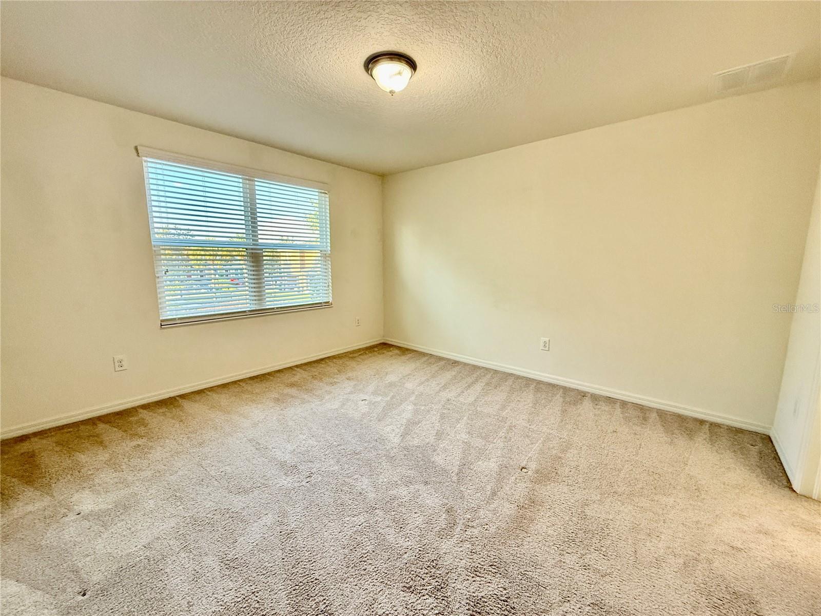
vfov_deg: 85.7
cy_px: 308
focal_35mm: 14
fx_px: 332
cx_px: 410
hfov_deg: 102.1
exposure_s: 1/120
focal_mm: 2.22
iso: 400
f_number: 2.2
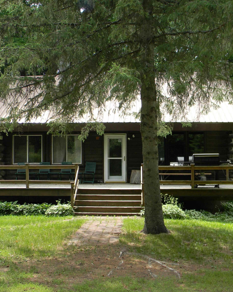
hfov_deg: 32.1
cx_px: 118
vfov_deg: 39.5
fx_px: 405
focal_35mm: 47
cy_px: 146
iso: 80
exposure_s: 1/183
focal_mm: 6.4
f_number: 3.7
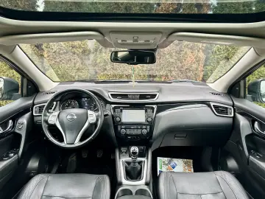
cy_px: 100
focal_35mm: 24
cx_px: 132
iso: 200
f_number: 1.78
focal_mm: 6.86
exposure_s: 1/83
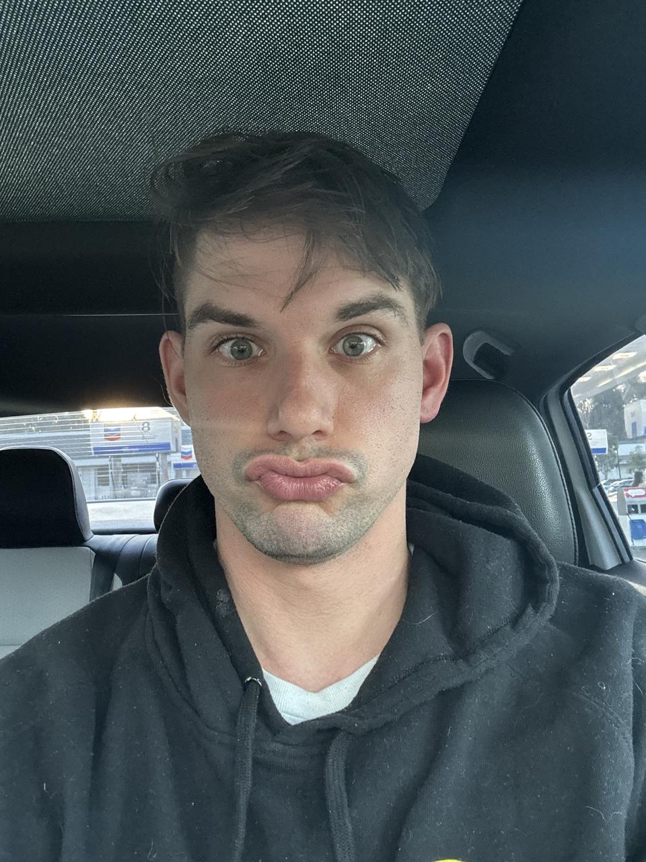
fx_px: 746
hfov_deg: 46.8
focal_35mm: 30
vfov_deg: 60.0
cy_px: 431
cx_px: 323
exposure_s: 1/49
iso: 320
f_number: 1.9
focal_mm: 2.69
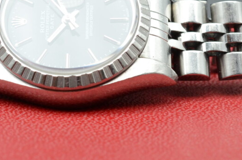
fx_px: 1623
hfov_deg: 8.5
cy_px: 63
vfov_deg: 5.7
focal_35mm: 242
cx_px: 90
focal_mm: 60
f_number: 8
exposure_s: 1/40
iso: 500
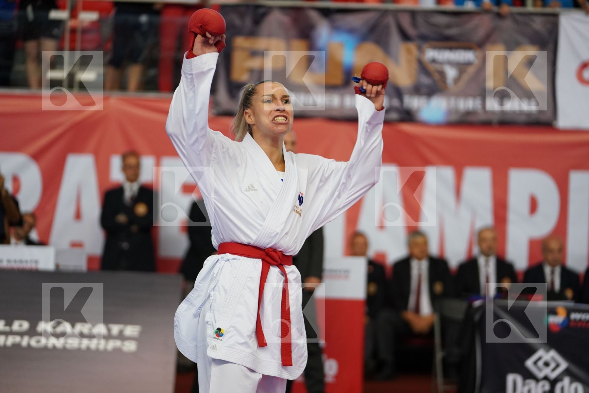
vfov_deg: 10.8
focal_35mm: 127
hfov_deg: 16.1
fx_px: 2078
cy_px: 196
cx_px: 294
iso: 2000
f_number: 2.8
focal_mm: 127
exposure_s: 1/1000
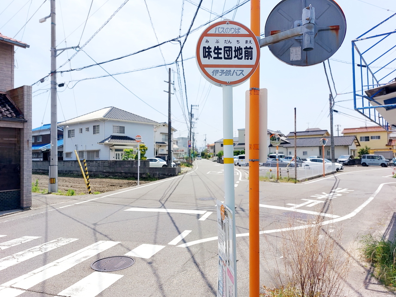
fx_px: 286
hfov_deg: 69.4
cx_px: 196
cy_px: 150
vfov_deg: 54.9
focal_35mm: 25
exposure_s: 1/1202
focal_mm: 5.23
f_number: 1.8
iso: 25
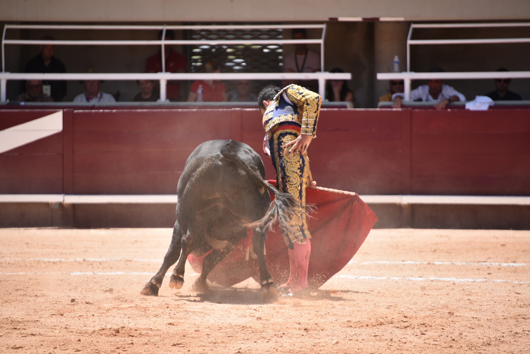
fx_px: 4416
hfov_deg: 6.9
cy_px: 177
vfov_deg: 4.6
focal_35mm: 300
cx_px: 265
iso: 400
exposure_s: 1/1000
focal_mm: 300
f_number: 5.6
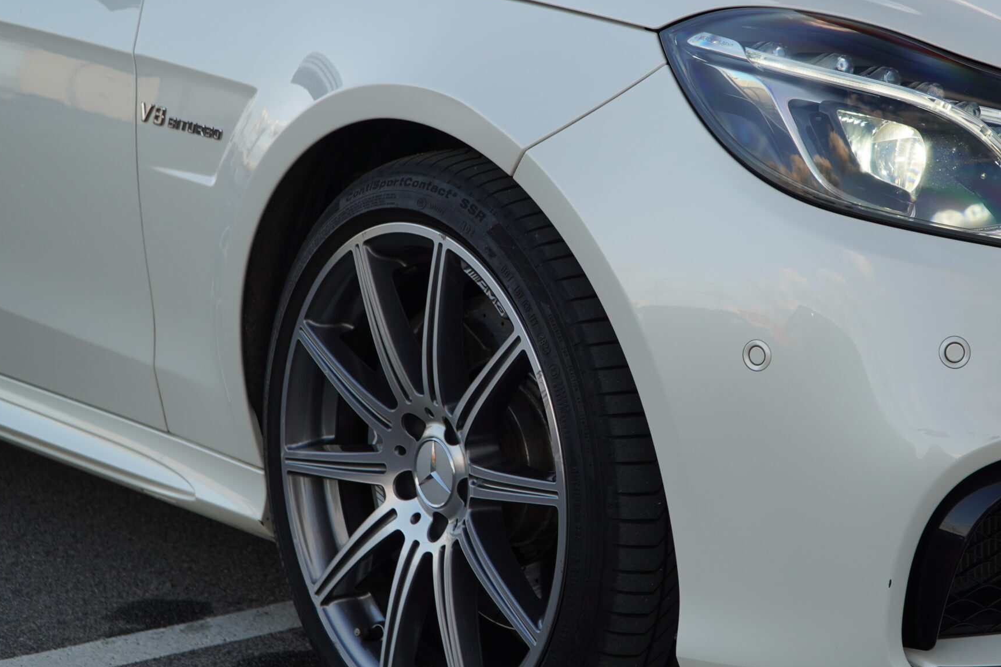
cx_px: 686
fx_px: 1974
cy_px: 248
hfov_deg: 28.2
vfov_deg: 19.2
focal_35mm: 71
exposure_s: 1/80
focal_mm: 32
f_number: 4.5
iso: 100
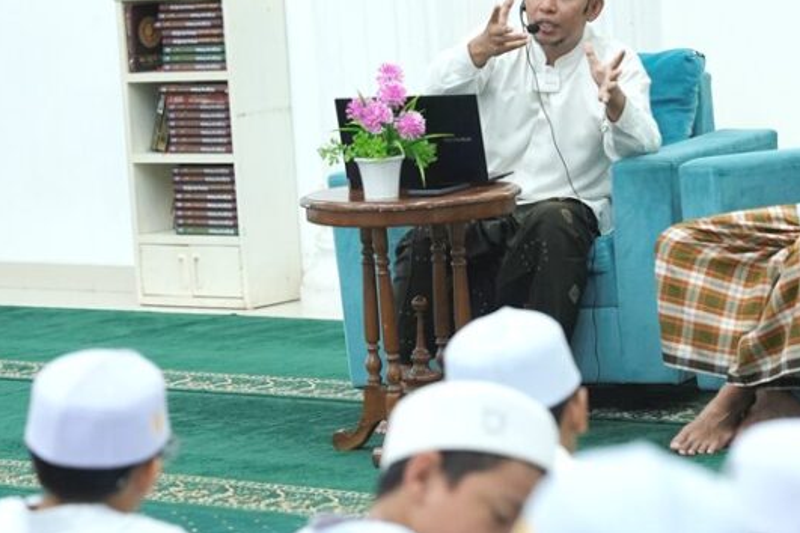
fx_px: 3378
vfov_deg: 9.0
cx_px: 526
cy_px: 181
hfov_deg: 13.5
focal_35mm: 152
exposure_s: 1/100
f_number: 2.8
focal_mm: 70
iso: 1250
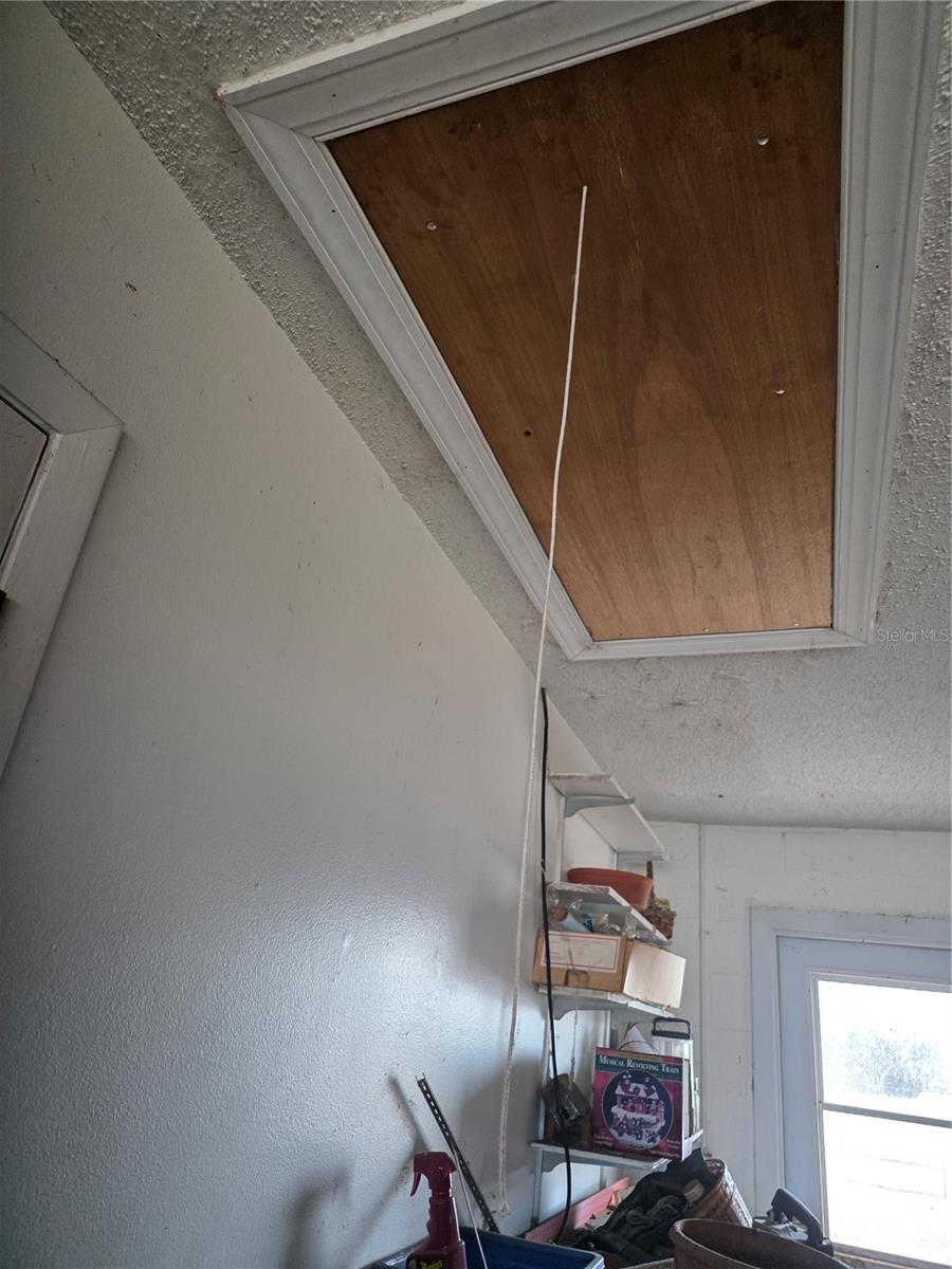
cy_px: 634
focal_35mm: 23
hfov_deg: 58.9
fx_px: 843
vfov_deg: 73.9
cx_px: 476
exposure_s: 1/180
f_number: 1.7
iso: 200
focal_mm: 6.25
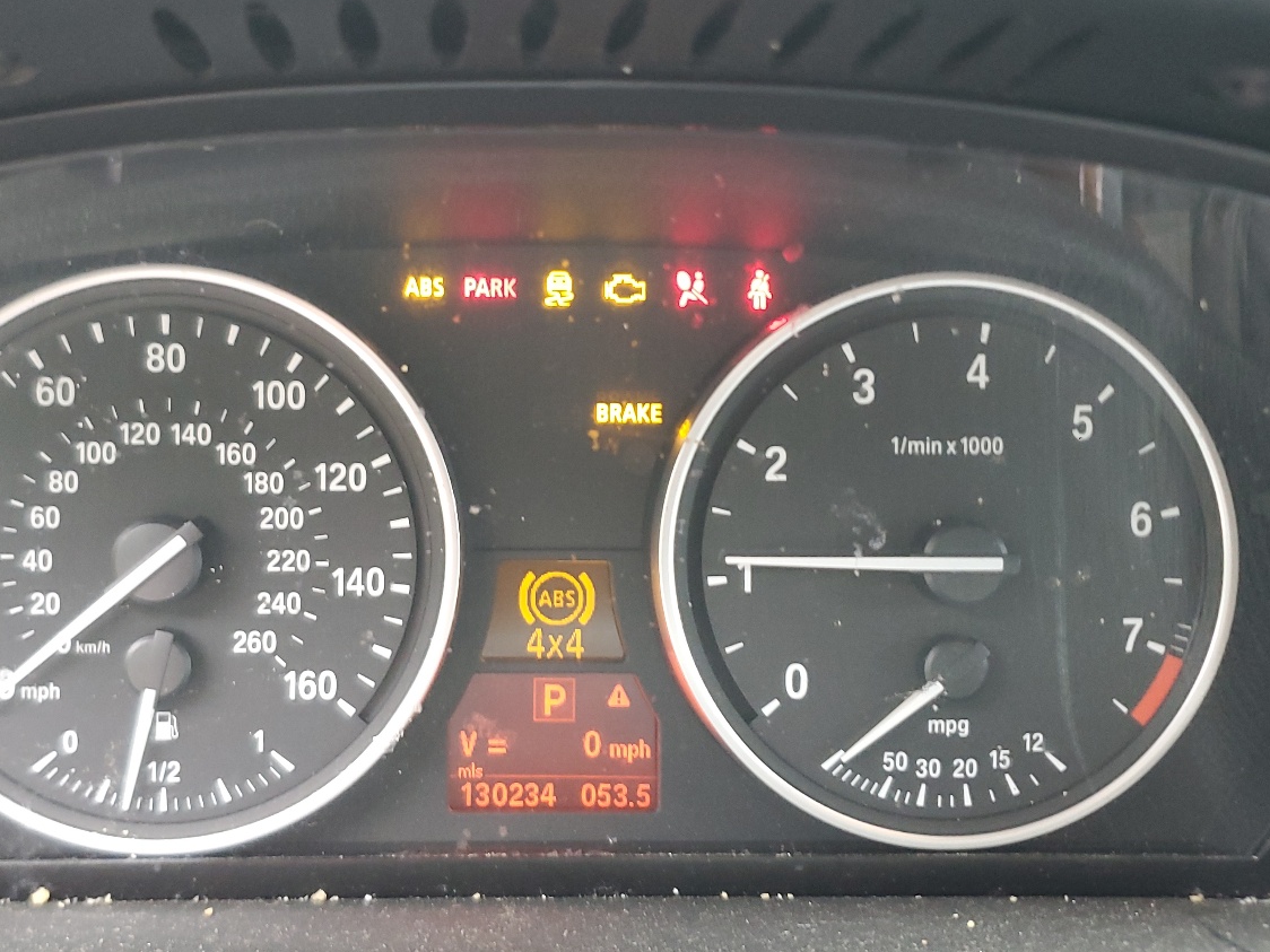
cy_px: 505
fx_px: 1357
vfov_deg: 38.7
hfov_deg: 49.8
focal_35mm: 37
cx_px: 497
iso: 197
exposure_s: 1/50
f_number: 1.5
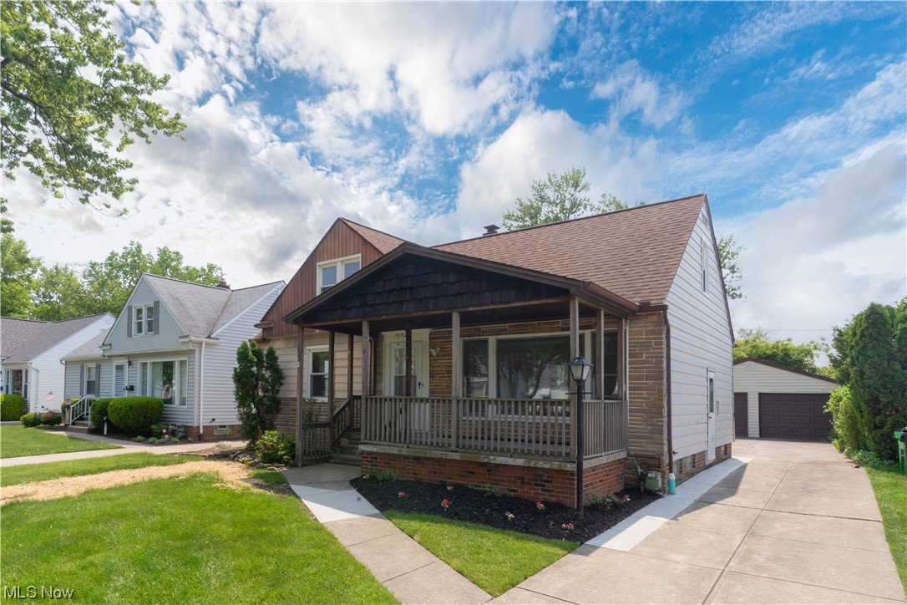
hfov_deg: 93.3
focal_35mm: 17
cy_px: 302
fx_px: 428
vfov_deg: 70.4
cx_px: 454
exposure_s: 1/125
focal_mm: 17
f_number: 22
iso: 500
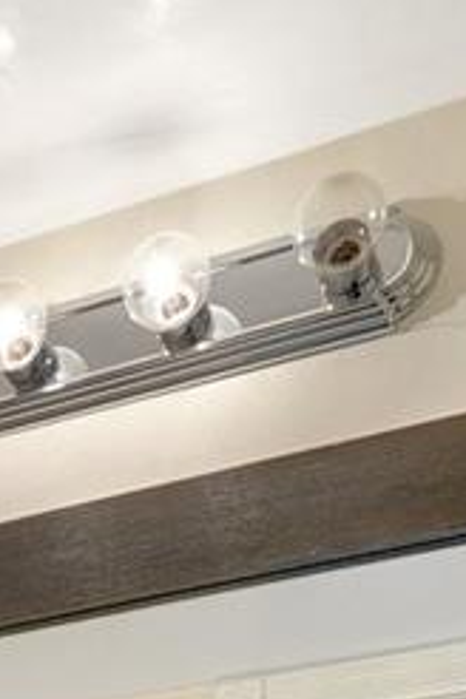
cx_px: -320
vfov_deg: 18.8
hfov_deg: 15.1
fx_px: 1562
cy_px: 1293
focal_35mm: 80
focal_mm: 16.5
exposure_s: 1/4
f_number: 14
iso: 640
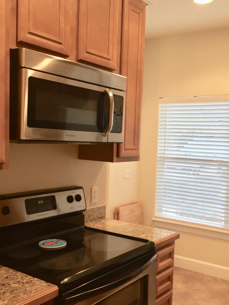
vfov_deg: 47.8
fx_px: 344
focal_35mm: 39
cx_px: 137
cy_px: 169
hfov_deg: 36.7
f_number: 2.2
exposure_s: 1/30
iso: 80
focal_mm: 4.15
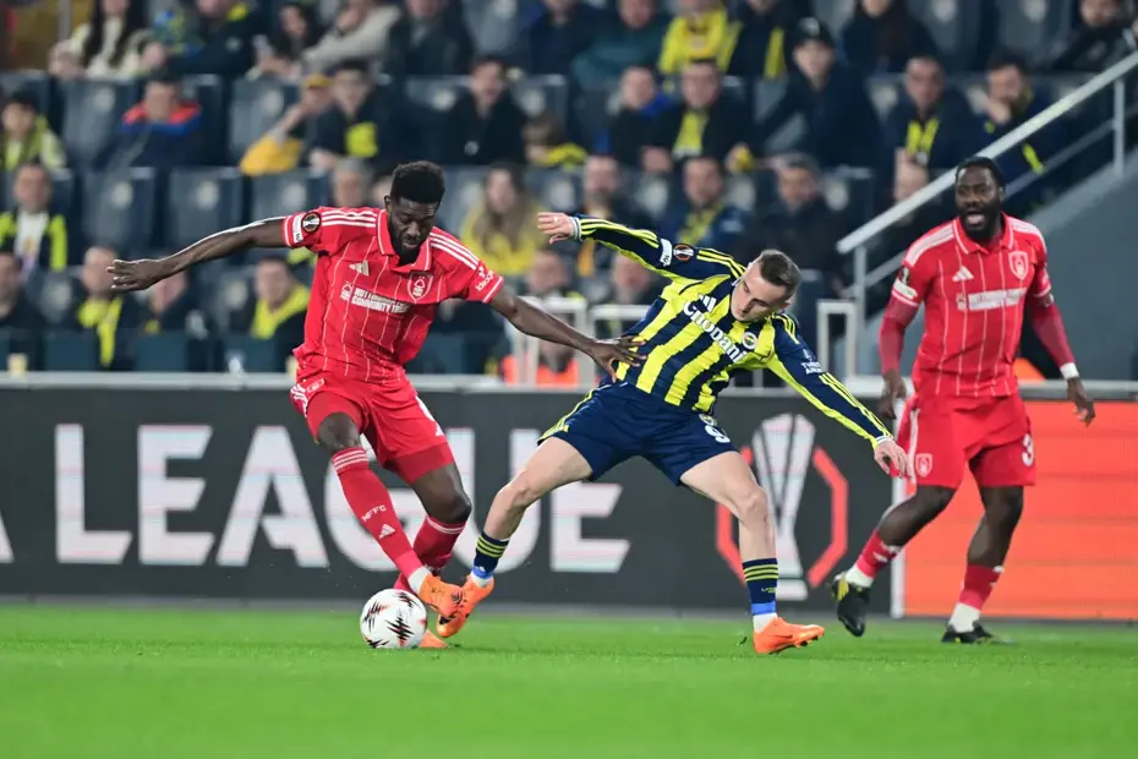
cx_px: 569
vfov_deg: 3.4
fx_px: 12643
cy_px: 380
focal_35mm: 400
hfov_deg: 5.2
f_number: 2.8
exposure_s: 1/1600
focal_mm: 400
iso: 2000
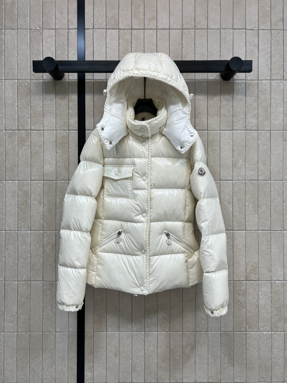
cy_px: 192
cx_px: 144
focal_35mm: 26
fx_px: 287
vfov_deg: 67.3
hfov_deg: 53.1
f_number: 1.5
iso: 40
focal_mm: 5.7
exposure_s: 1/284
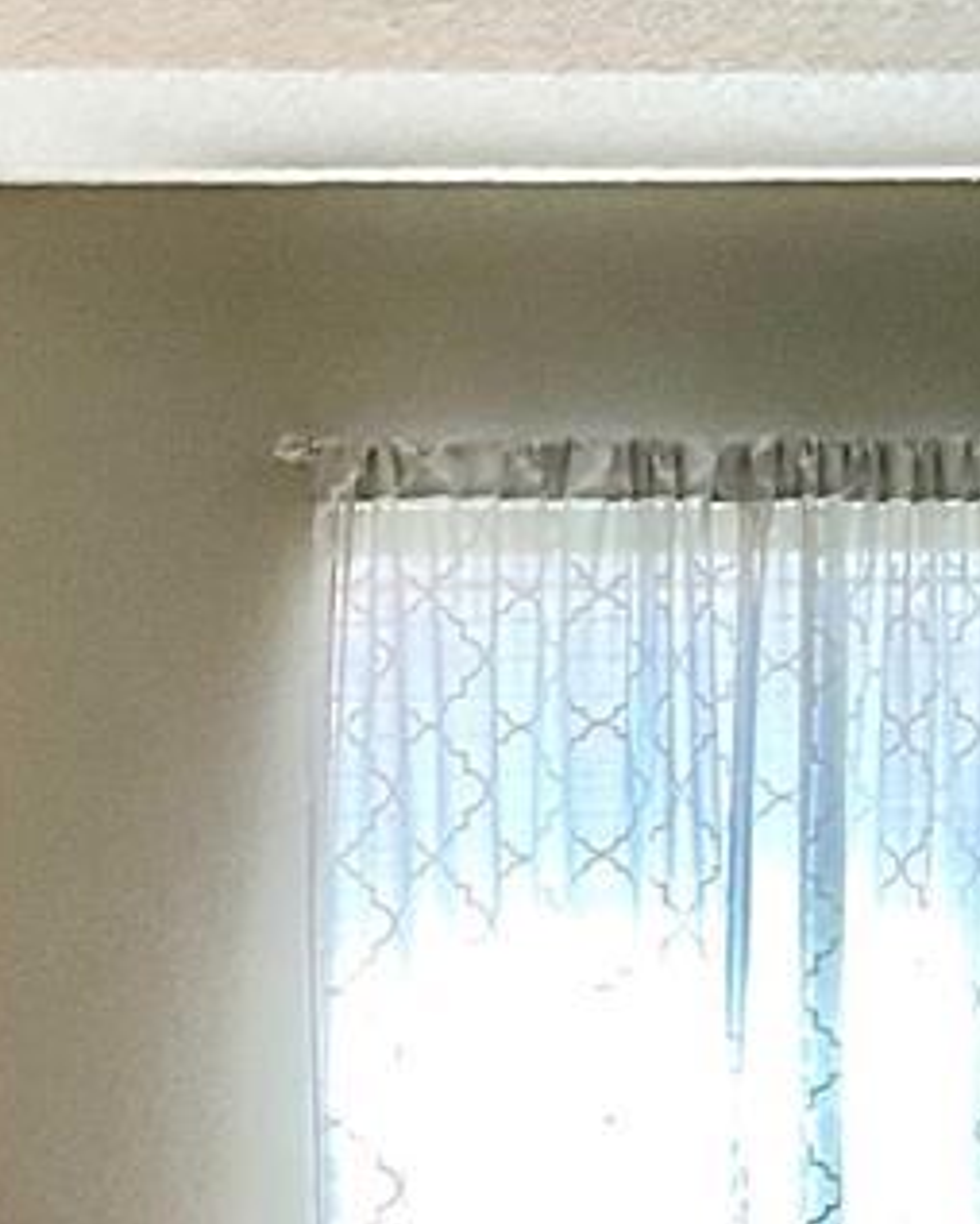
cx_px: -725
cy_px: 1321
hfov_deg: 10.6
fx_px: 4962
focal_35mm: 137
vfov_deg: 13.8
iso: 80
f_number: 1.8
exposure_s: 1/60
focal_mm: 3
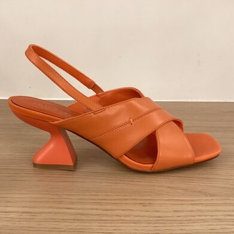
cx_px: 103
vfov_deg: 39.9
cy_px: 133
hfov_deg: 40.0
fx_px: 321
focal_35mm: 42
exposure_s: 1/50
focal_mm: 3.3
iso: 80
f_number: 2.4
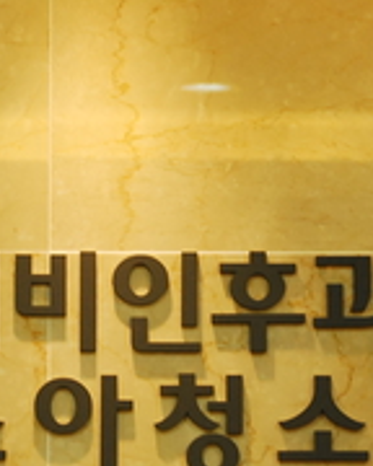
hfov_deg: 6.0
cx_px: 78
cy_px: 348
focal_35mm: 258
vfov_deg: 7.5
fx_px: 3560
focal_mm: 66
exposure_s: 1/50
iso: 800
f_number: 5.3
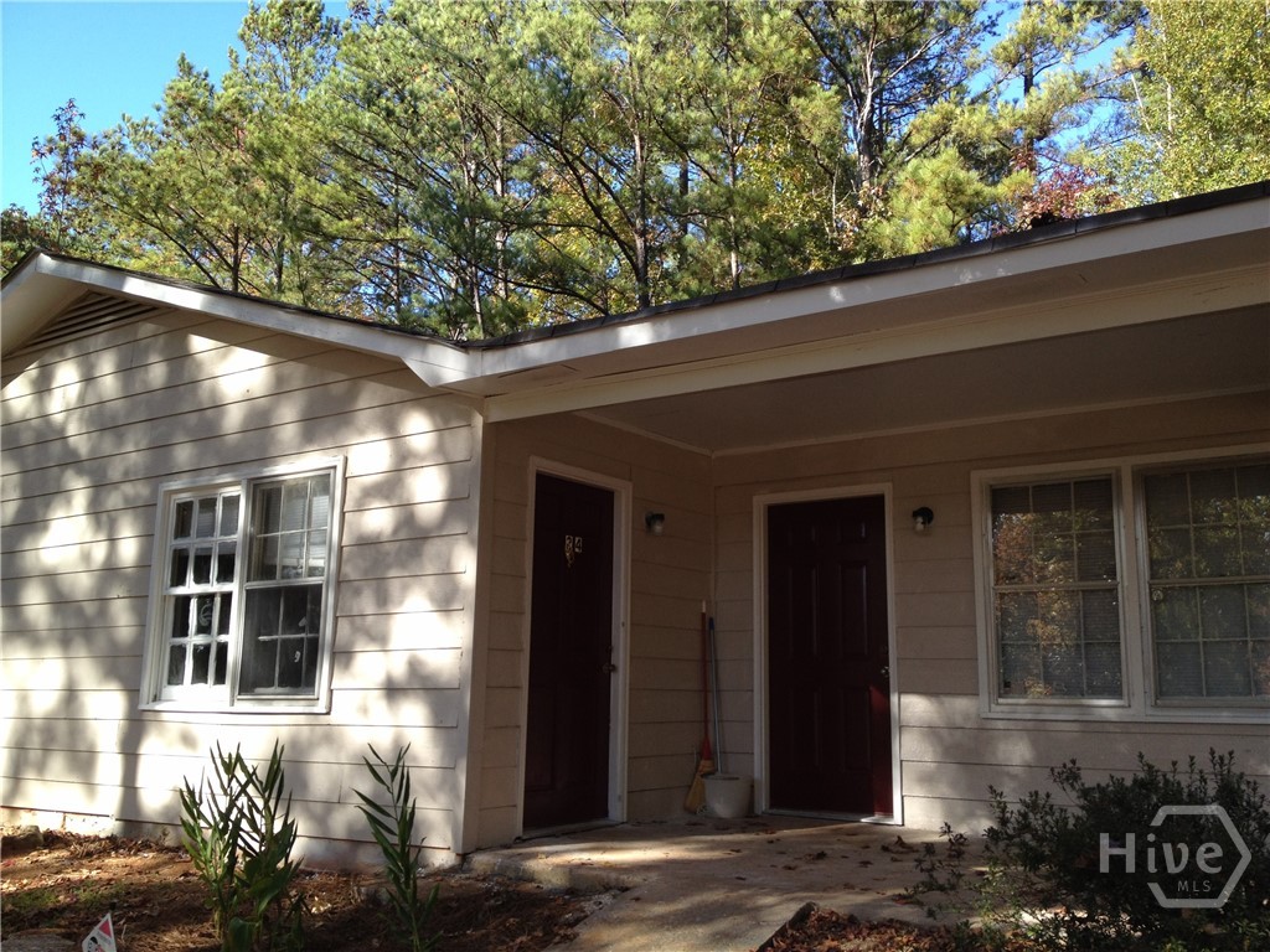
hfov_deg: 52.6
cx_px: 635
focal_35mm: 35
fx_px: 1284
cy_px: 476
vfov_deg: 40.7
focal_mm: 4.28
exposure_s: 1/314
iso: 64
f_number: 2.4
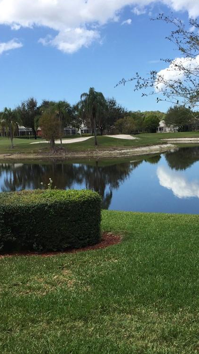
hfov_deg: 27.2
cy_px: 178
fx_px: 403
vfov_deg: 47.4
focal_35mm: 43
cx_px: 155
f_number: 2.2
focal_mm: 4.15
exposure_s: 1/1647
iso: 32
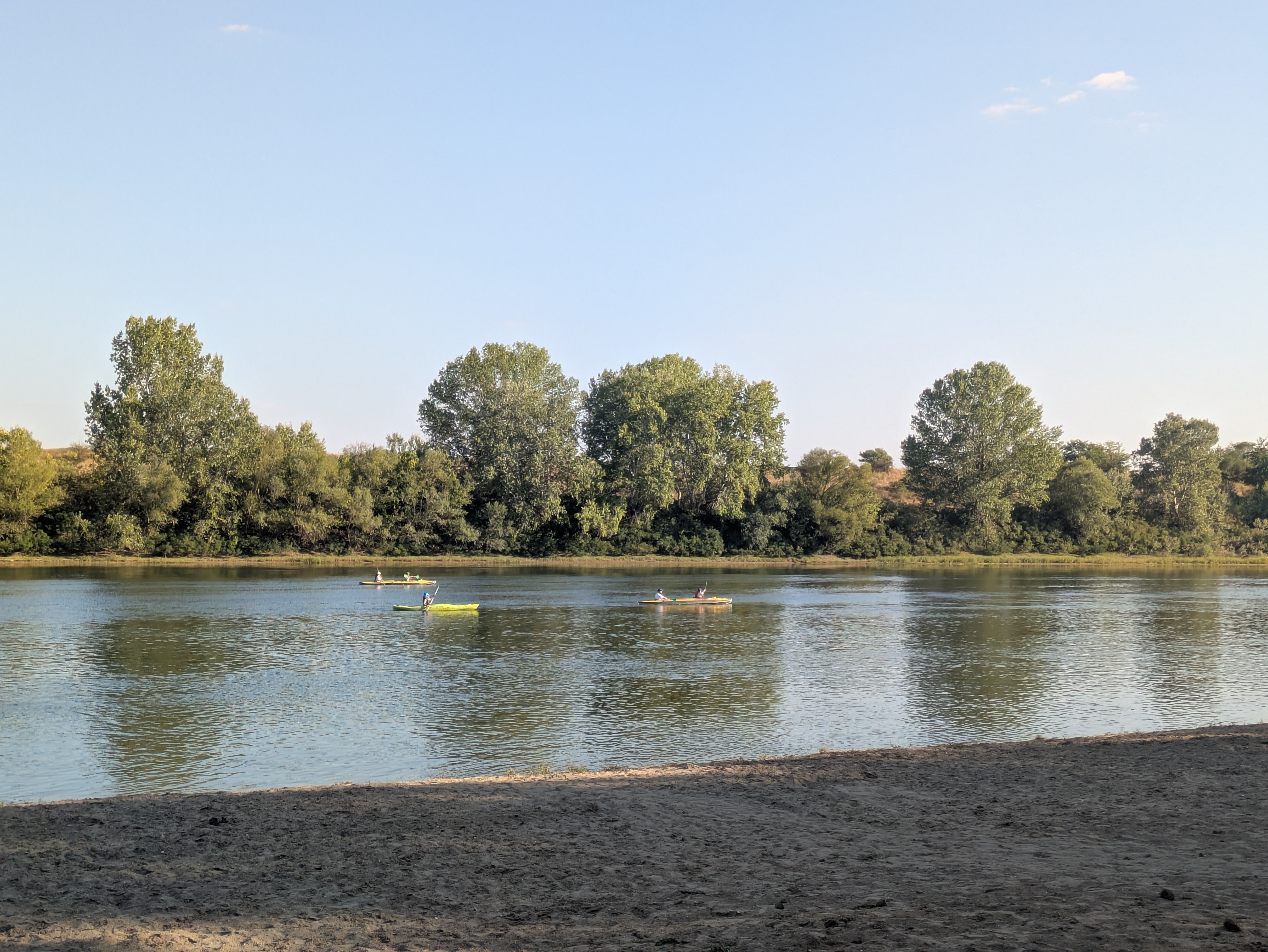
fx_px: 1869
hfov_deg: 37.5
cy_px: 476
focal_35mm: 51
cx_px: 634
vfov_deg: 28.6
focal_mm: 5.43
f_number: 1.89
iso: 67
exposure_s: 1/1264
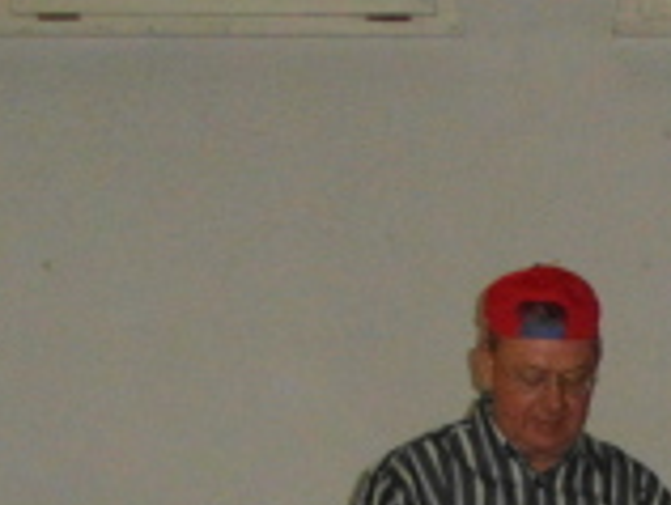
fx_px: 2679
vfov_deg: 10.3
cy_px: 802
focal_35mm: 138
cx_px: 983
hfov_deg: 13.5
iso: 480
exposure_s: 1/45
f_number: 3.6
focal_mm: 6.8
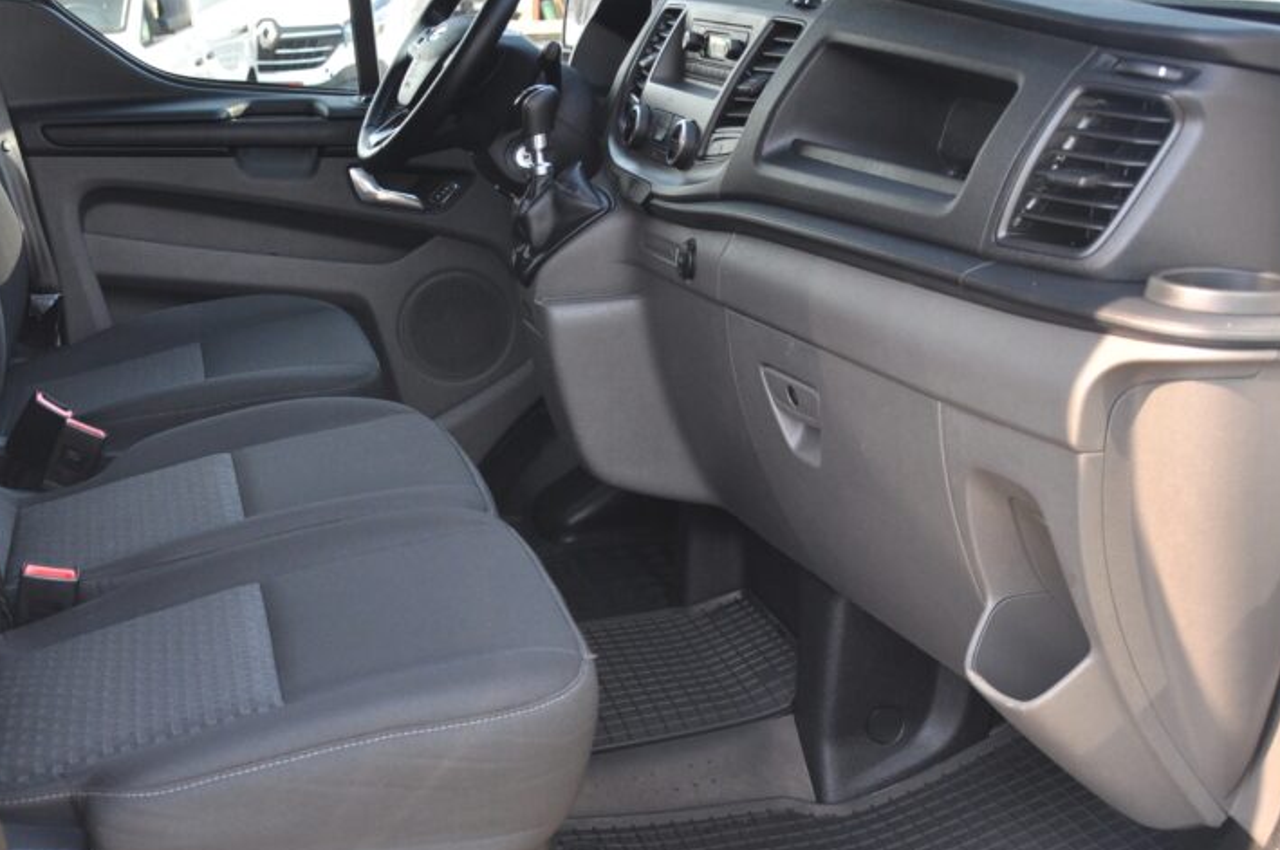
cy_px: 437
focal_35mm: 52
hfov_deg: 37.9
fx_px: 1847
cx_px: 462
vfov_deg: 25.9
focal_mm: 24
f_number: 5
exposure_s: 1/100
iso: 400
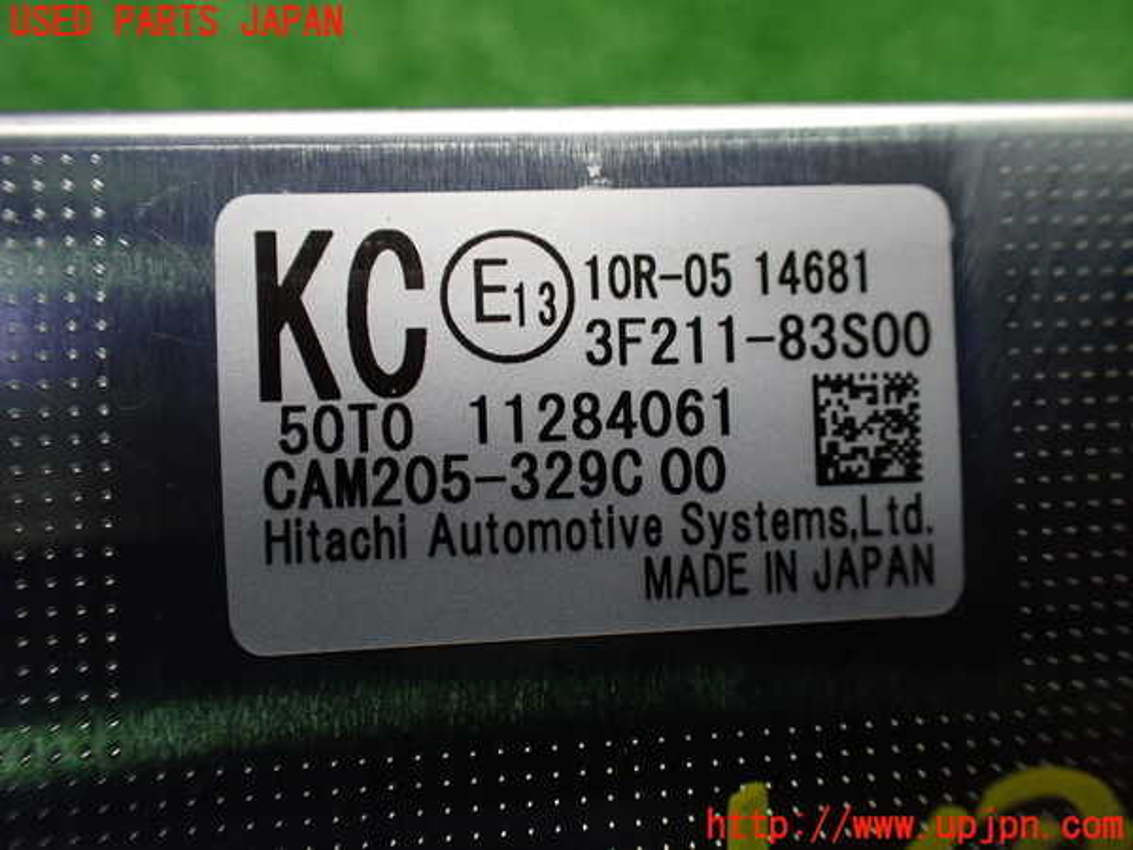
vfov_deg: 46.8
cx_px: 566
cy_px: 425
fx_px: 982
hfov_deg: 60.0
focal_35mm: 30
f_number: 2.3
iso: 400
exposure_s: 1/125
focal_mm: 5.4
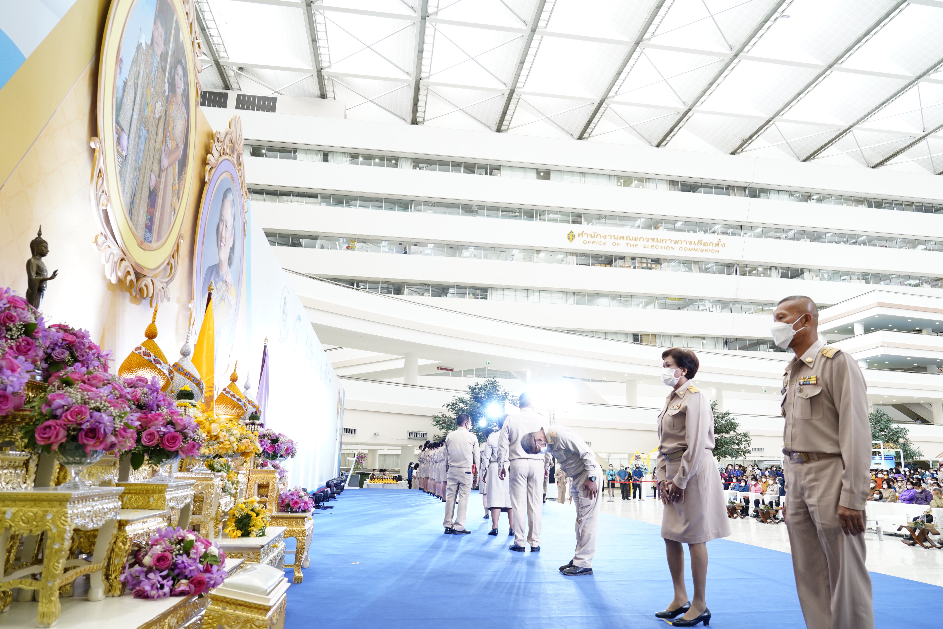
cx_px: 487
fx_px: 655
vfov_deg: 51.3
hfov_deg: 71.5
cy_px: 327
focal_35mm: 25
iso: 1600
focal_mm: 24
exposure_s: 1/80
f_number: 5
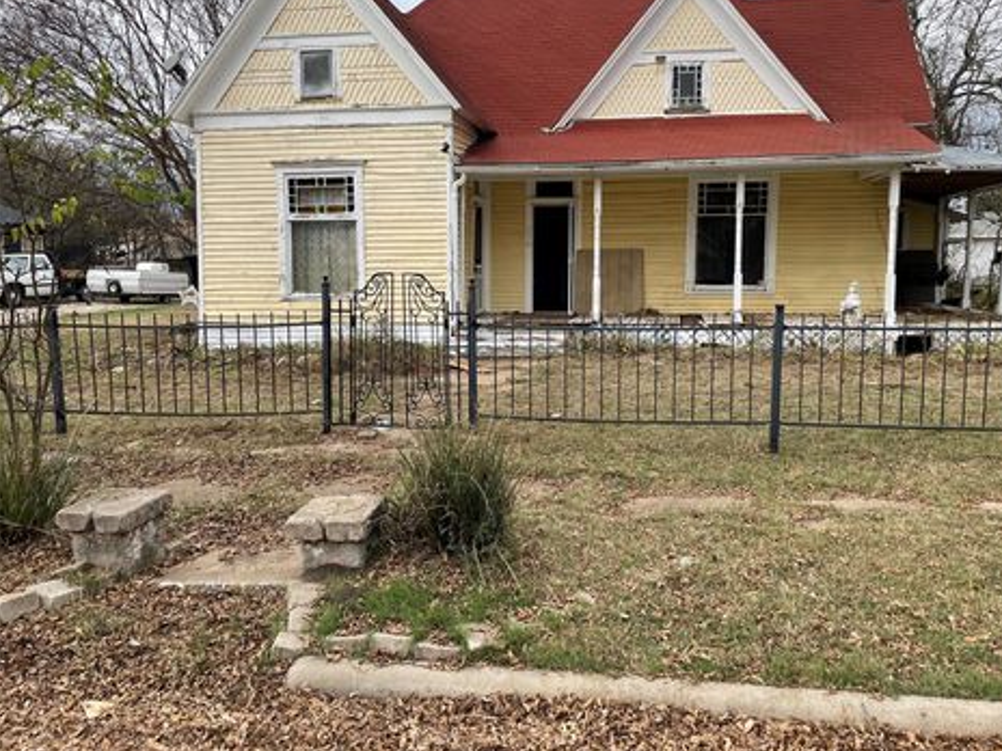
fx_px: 810
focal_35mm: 28
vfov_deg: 49.7
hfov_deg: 63.4
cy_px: 351
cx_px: 538
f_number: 1.6
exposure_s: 1/1135
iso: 32
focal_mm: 4.2
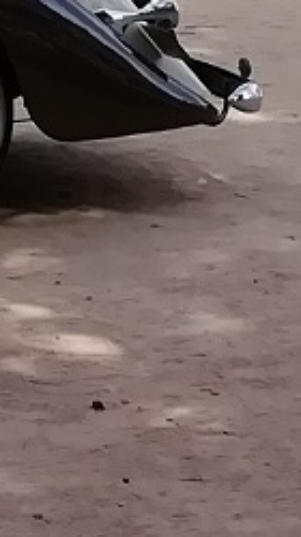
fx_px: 3232
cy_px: -654
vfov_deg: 8.8
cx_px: -641
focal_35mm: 227
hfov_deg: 5.0
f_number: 2.2
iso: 50
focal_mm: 3.21
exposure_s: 1/434
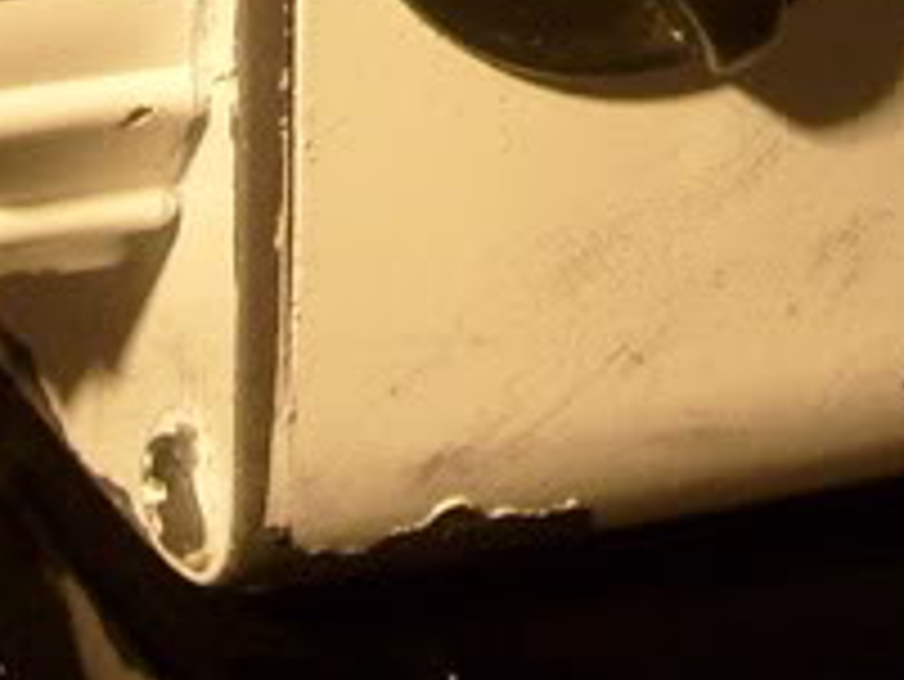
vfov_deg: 8.2
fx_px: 4651
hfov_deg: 11.0
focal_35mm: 178
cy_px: -315
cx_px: 895
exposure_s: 1/45
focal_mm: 5.8
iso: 80
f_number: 2.8
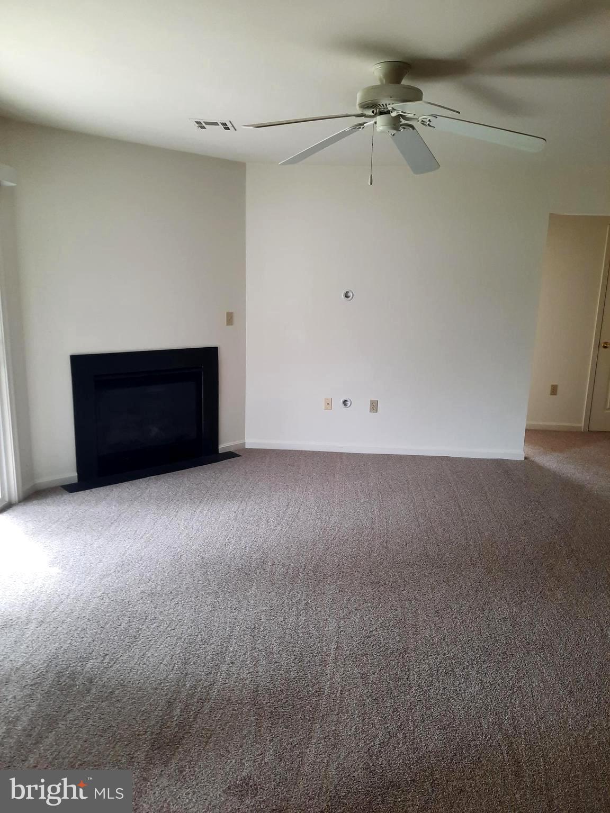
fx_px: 587
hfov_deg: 54.9
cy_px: 406
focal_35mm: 25
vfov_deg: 69.4
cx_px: 305
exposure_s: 1/60
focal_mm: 4.6
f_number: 2
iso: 100
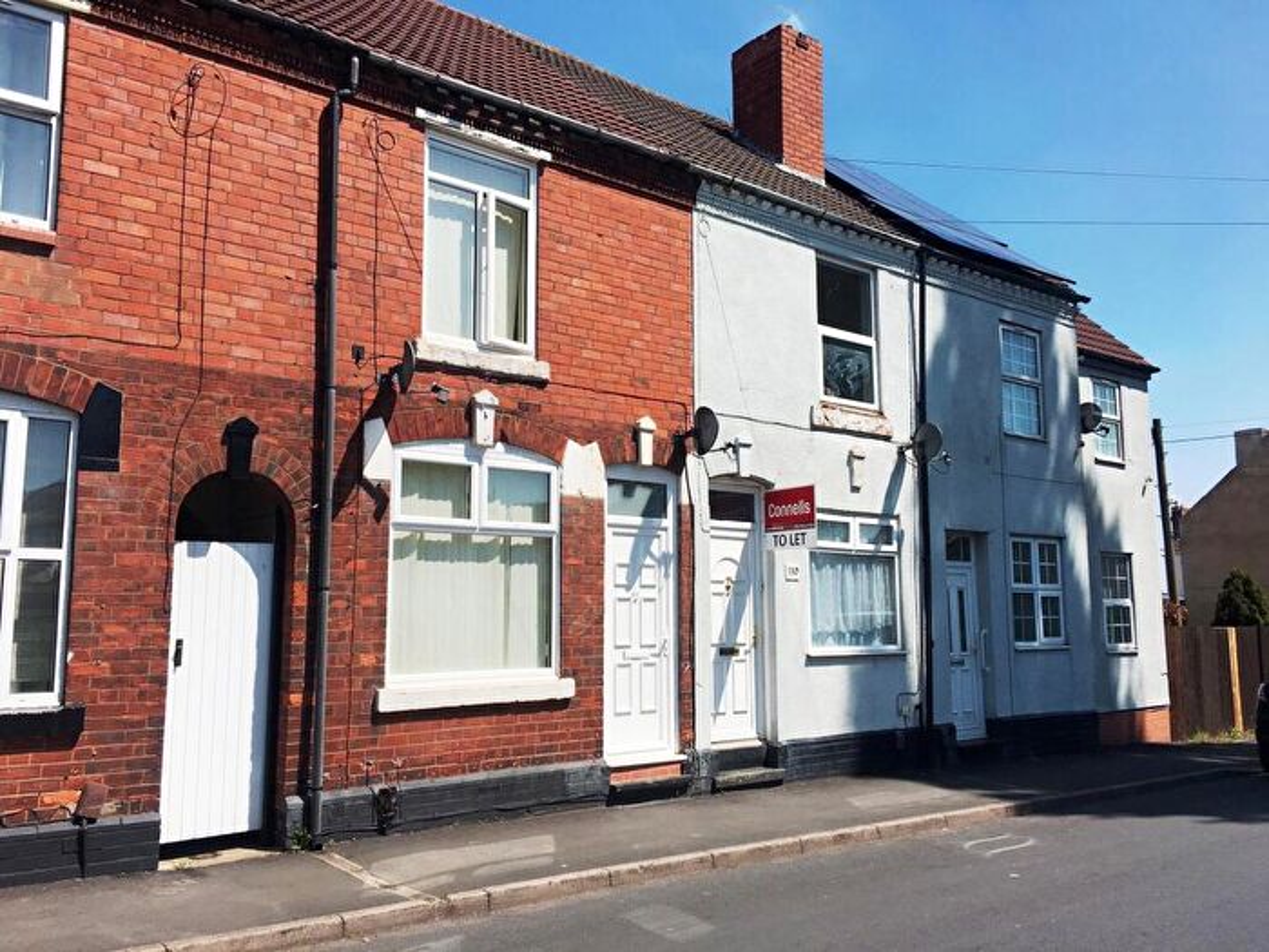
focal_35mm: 29
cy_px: 476
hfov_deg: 61.7
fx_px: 1063
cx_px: 634
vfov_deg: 48.2
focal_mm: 4.15
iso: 25
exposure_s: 1/2564
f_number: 2.2
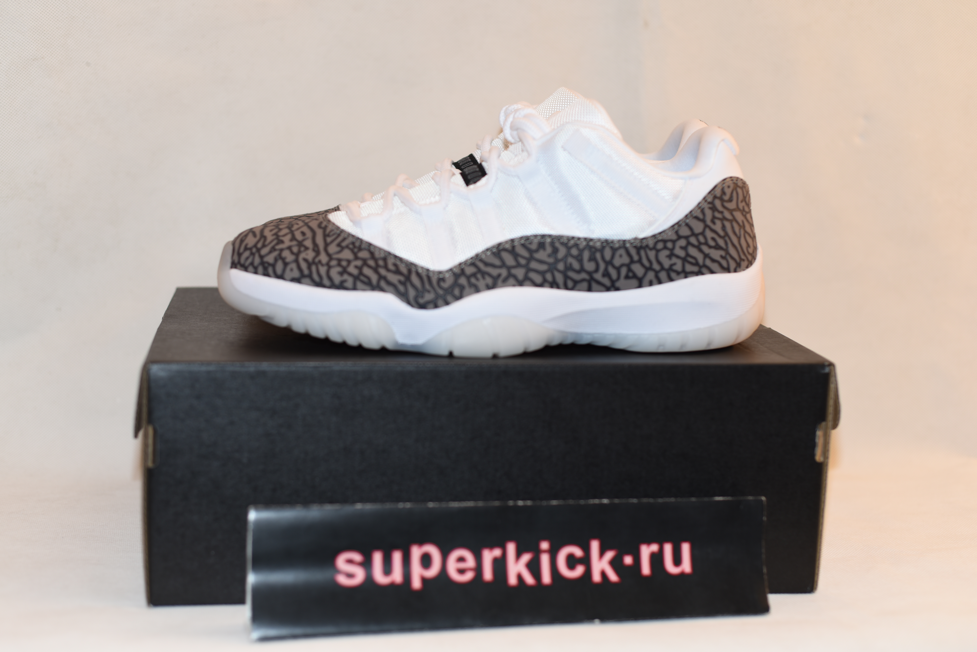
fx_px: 1357
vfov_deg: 27.0
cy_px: 326
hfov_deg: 39.6
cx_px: 488
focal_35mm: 50
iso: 100
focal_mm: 50
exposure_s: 1/60
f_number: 2.8
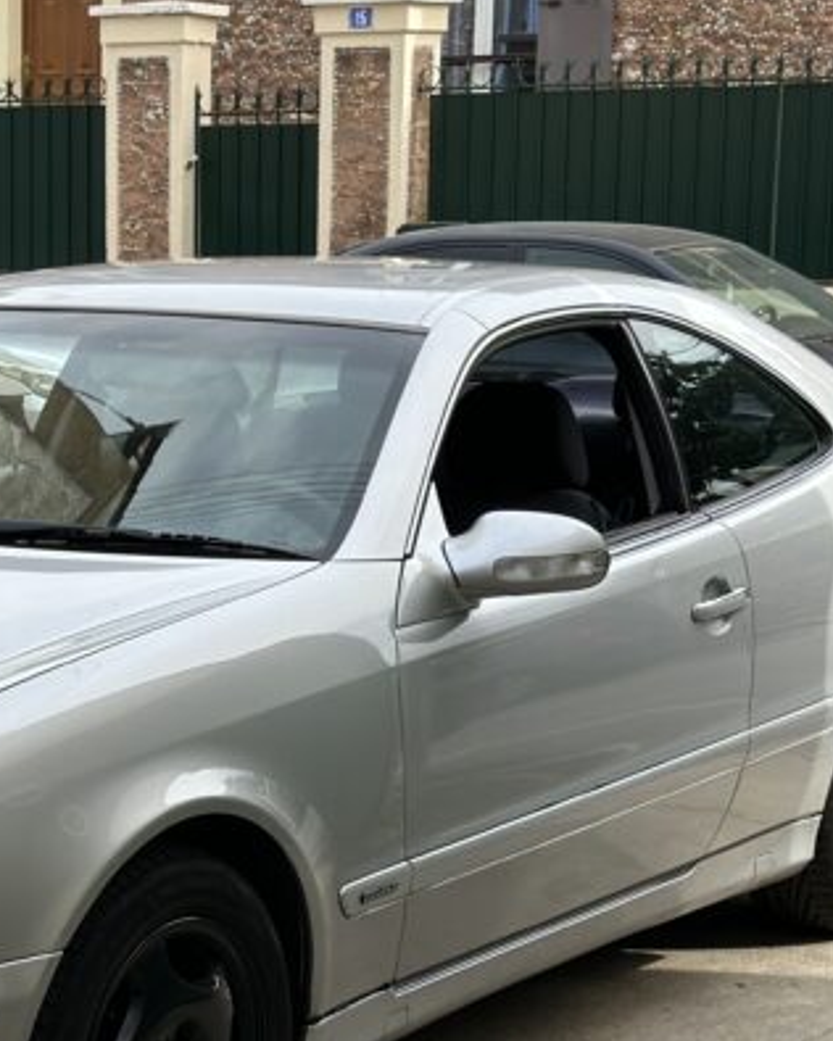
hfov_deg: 15.9
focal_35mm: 95
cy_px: 762
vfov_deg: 20.0
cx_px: 0
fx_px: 2928
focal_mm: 6.86
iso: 64
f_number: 1.78
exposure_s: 1/1497
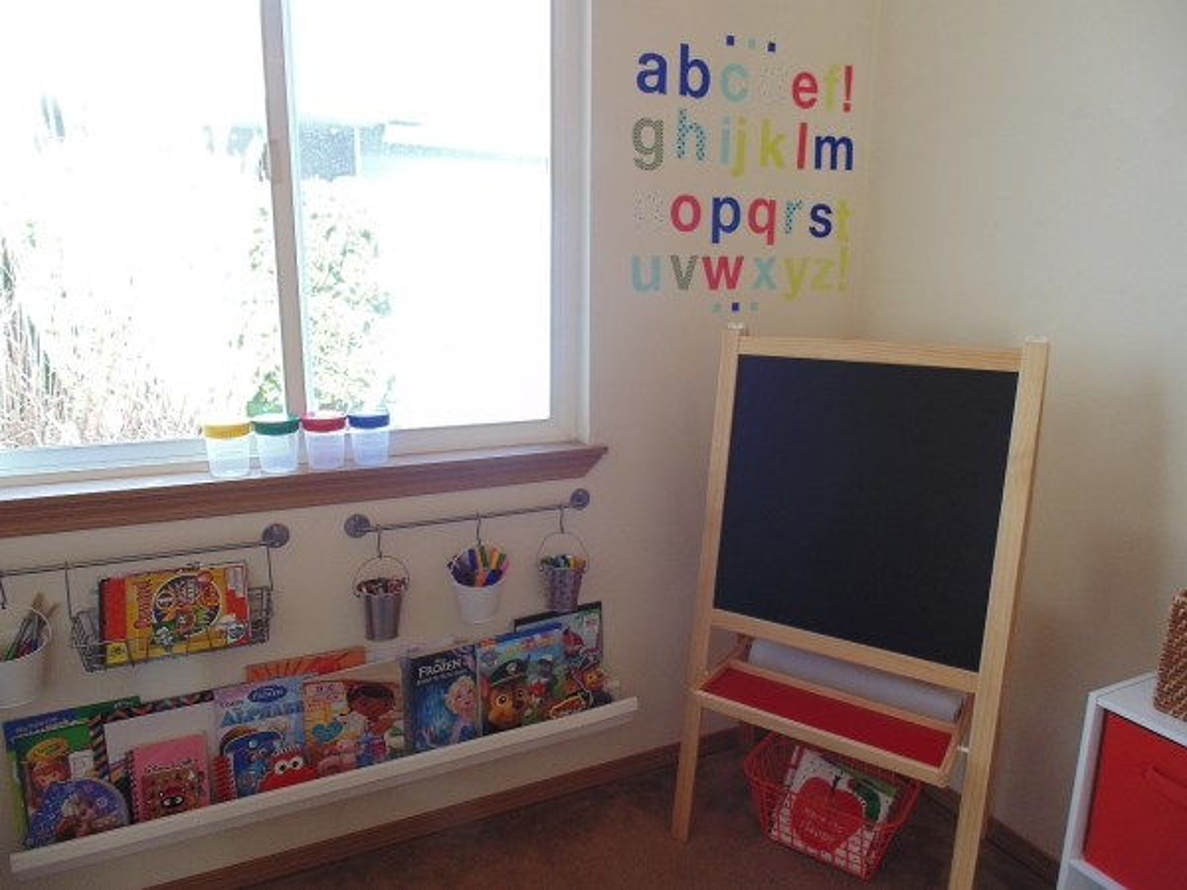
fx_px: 754
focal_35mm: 22
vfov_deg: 61.1
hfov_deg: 76.4
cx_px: 594
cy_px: 445
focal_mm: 4
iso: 100
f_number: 3.1
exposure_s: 1/30
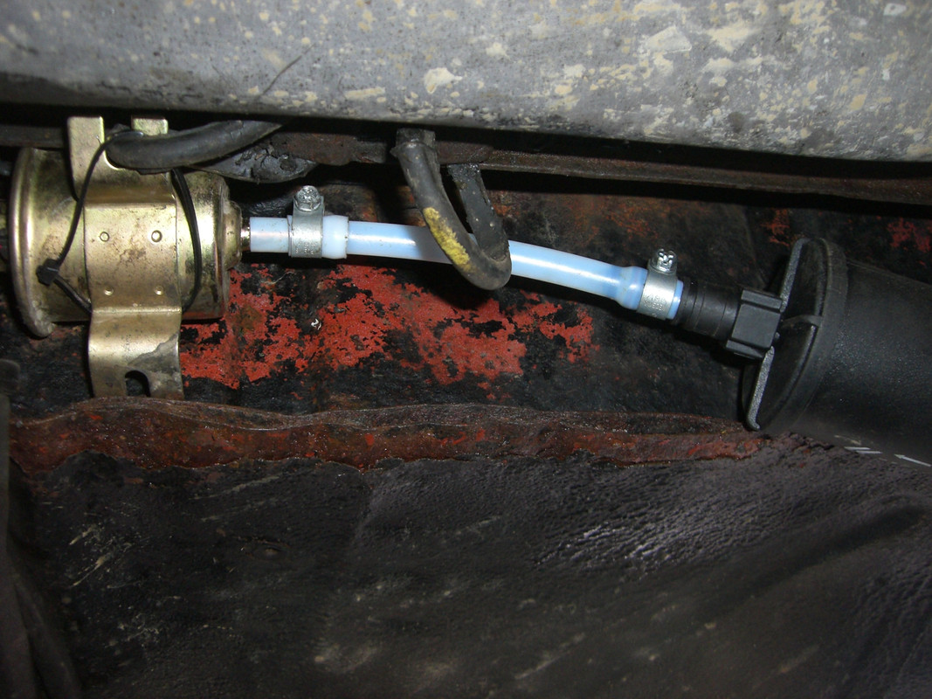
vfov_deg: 37.7
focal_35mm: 38
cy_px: 350
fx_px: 1023
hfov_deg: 49.0
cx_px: 466
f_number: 2.7
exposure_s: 1/60
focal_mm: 6.2
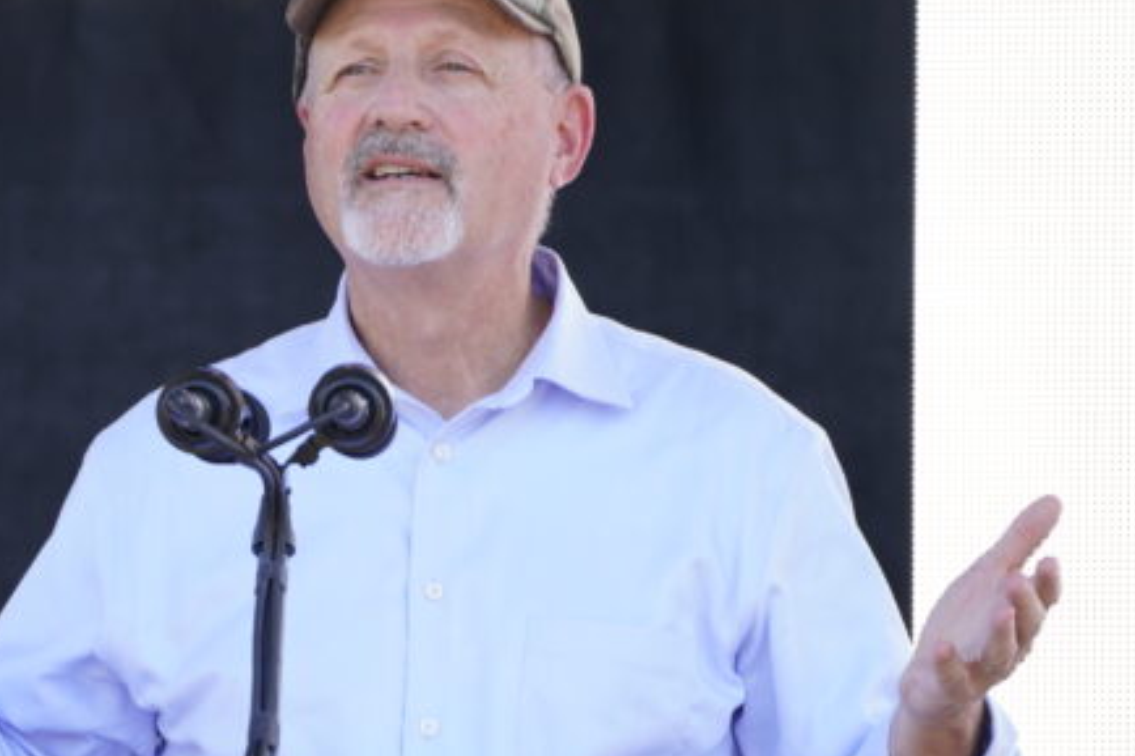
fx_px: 25653
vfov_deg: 1.7
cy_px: 655
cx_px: 400
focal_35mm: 814
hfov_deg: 2.5
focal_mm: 345
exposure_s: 1/200
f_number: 5.6
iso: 250
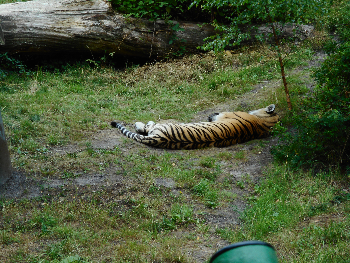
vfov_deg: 7.4
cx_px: 175
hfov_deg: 9.9
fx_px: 2022
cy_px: 132
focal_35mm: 200
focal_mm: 36
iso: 80
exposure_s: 1/60
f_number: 6.6
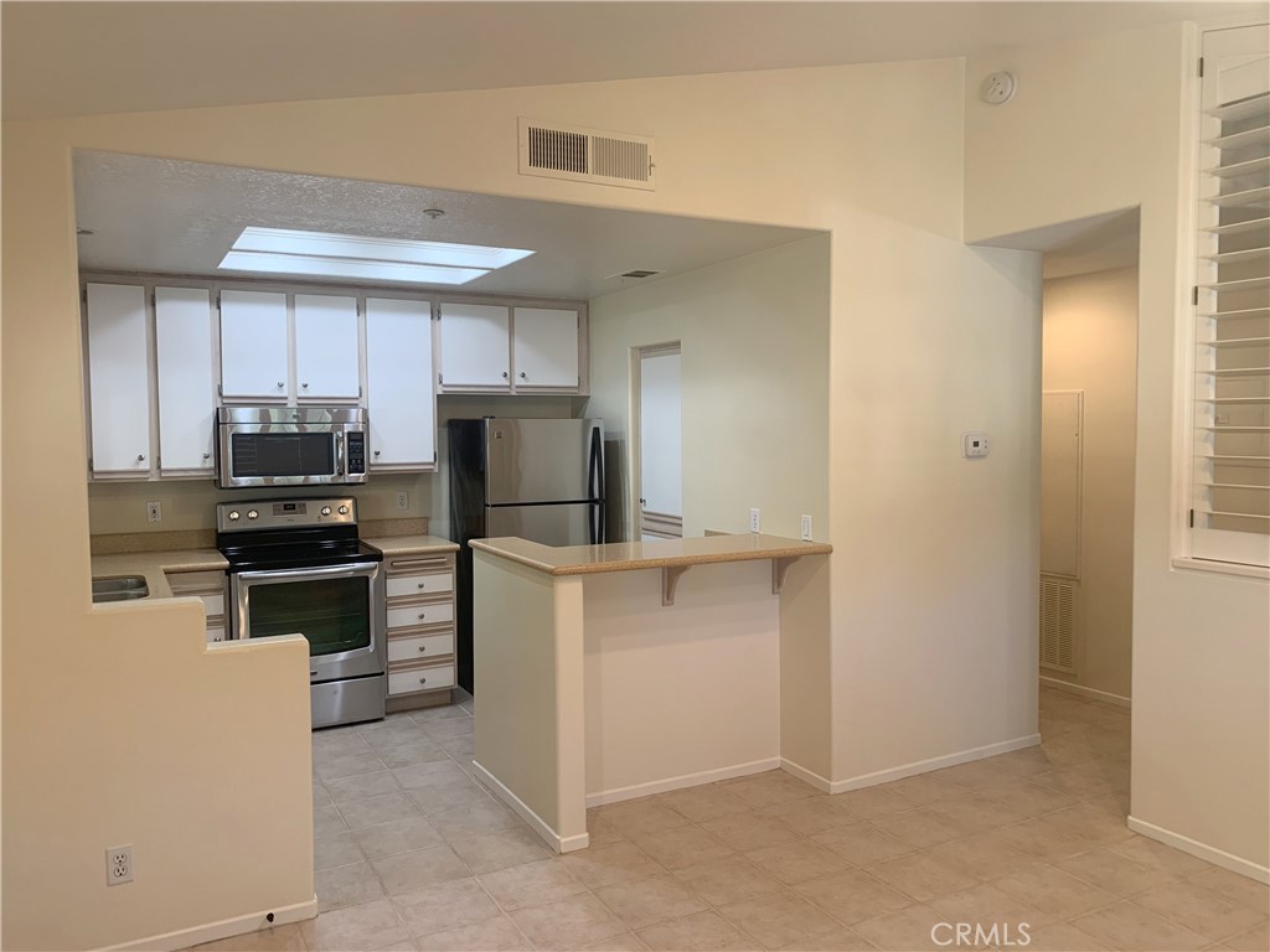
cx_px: 635
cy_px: 476
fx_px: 954
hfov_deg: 67.3
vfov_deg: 53.1
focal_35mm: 26
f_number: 1.8
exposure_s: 1/60
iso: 80
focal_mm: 4.25
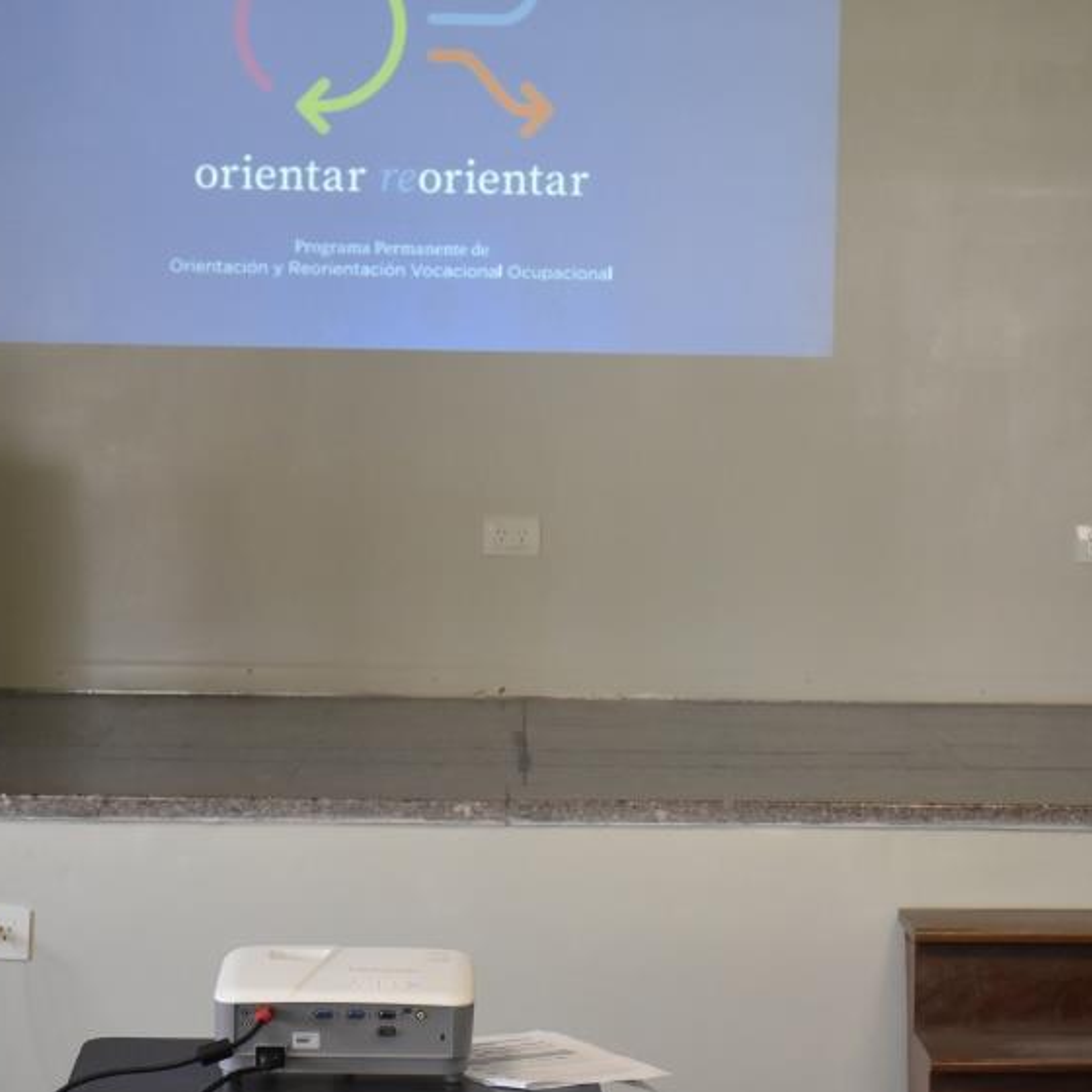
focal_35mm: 112
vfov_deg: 15.5
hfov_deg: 15.5
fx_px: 3997
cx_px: 692
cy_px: 446
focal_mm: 48
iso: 1600
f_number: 5.6
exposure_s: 1/125
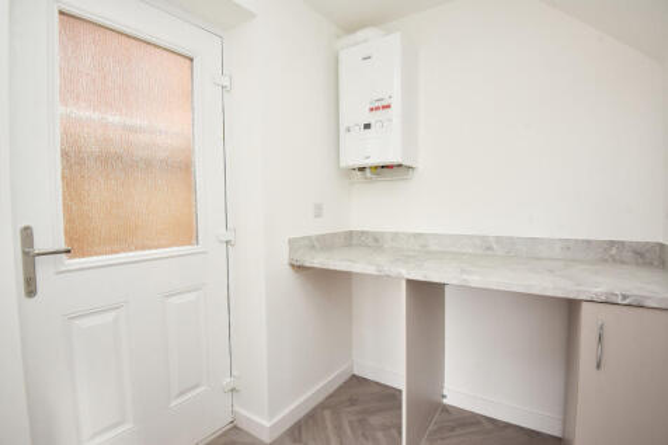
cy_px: 222
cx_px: 334
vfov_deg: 70.4
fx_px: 315
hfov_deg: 93.3
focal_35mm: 17
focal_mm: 17
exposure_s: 1/20
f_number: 7.1
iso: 800
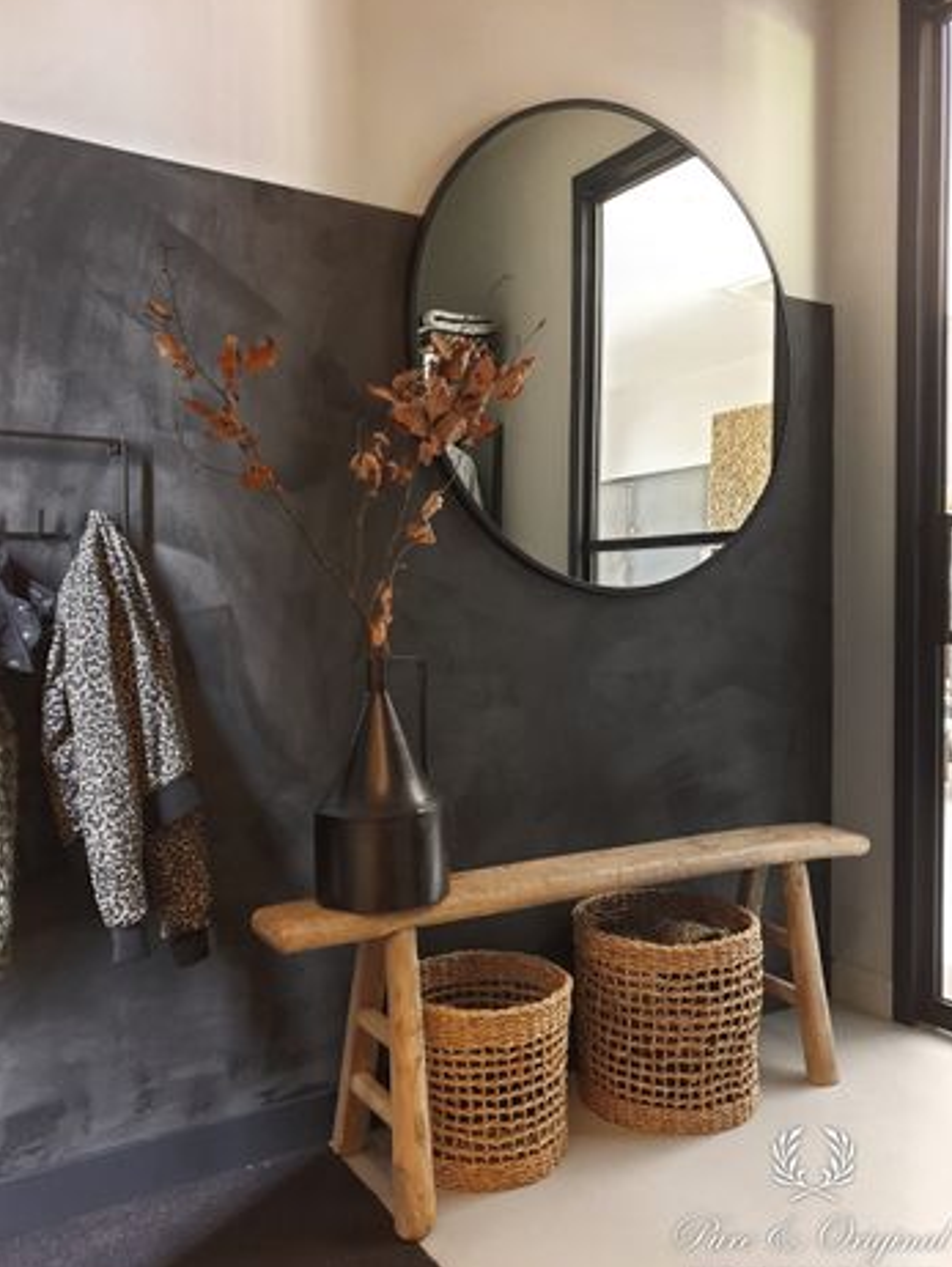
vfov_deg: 65.3
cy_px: 642
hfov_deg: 51.4
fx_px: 989
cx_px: 491
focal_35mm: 27
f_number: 1.5
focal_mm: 4.3
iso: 320
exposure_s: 1/10
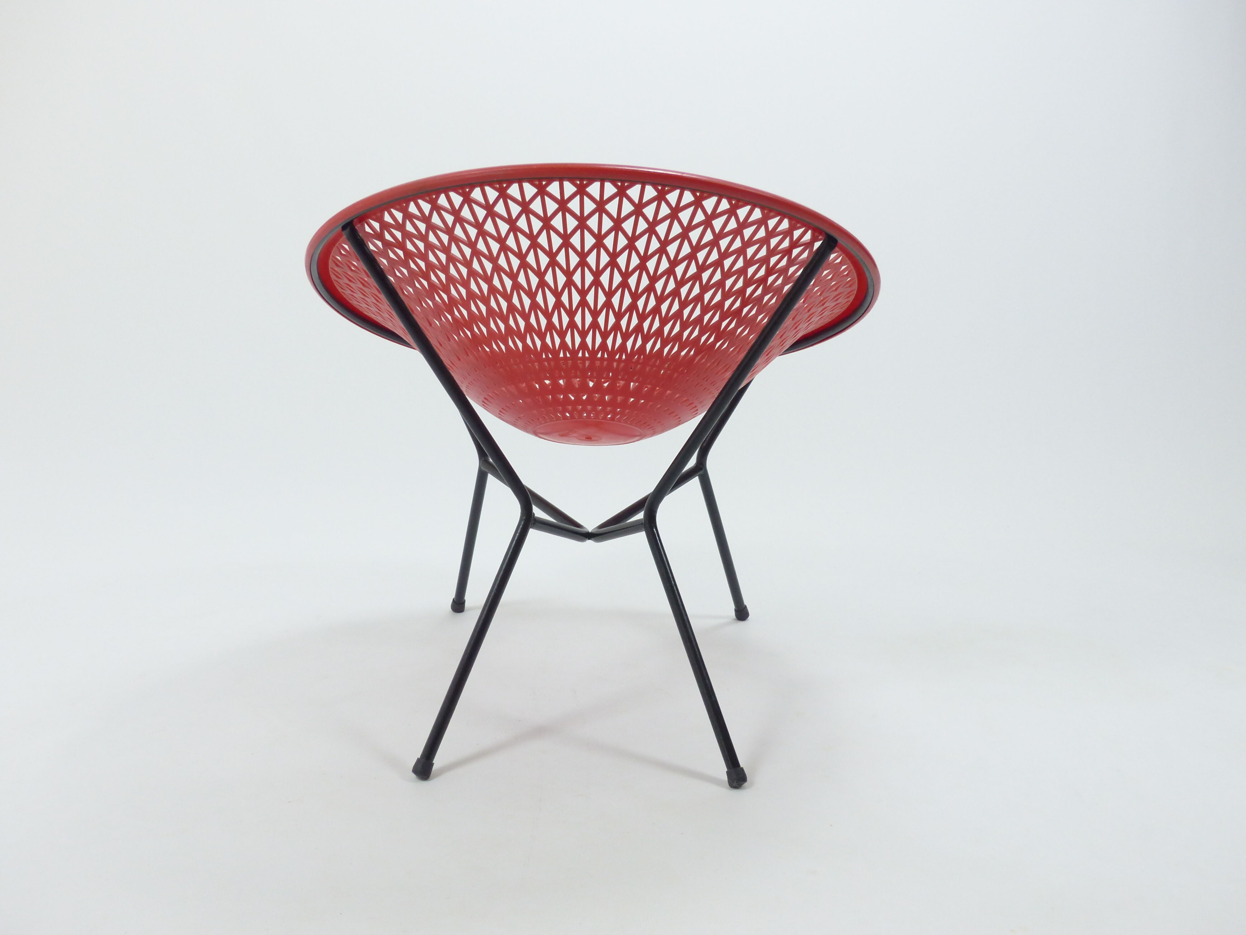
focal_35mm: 38
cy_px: 468
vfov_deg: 37.7
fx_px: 1368
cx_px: 623
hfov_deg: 49.0
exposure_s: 1/40
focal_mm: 6.8
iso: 200
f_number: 2.8
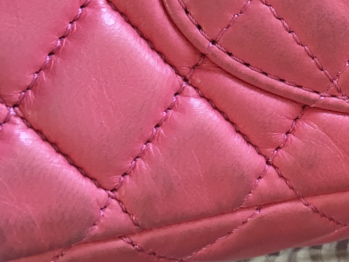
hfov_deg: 20.4
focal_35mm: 90
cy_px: -74
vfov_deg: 15.6
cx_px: 420
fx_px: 907
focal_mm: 4.15
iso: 50
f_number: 2.2
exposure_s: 1/30
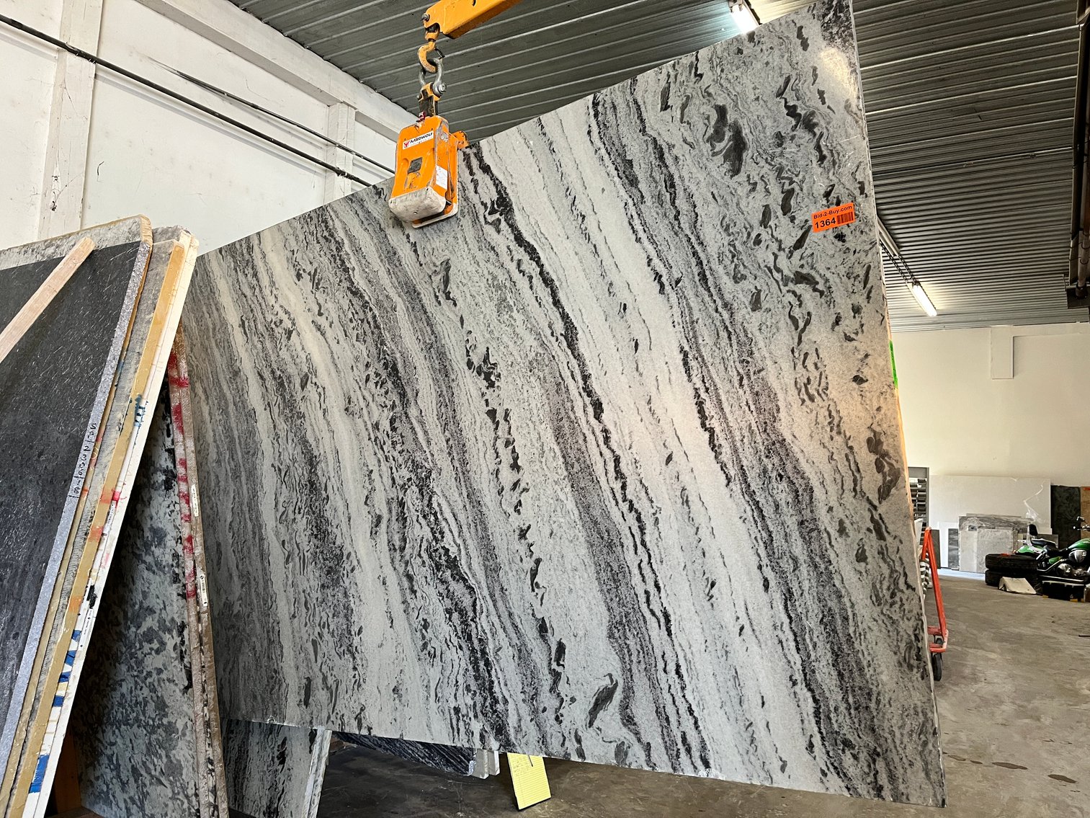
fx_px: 819
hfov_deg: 67.3
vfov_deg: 53.1
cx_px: 545
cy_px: 409
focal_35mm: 26
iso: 125
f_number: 1.6
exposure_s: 1/60
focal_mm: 5.1
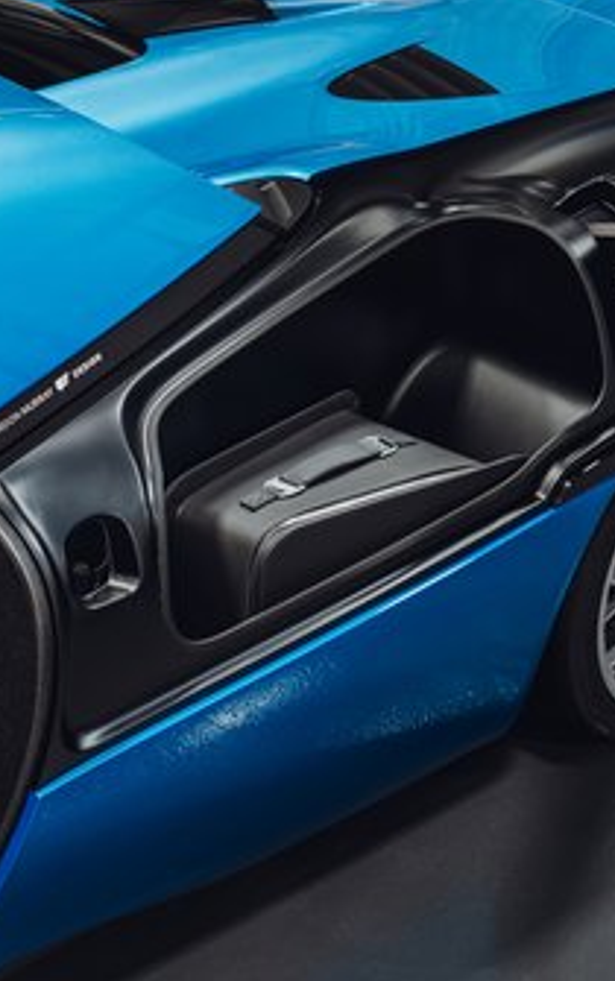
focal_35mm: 62
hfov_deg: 21.0
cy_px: 448
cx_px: 296
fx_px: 1659
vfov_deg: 32.9
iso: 400
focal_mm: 34
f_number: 7.1
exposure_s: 1/4
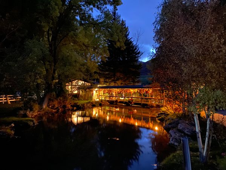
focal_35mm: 26
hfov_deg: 67.3
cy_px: 85
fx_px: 170
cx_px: 113
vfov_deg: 53.1
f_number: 1.8
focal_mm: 4.25
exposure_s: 1/2
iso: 1600
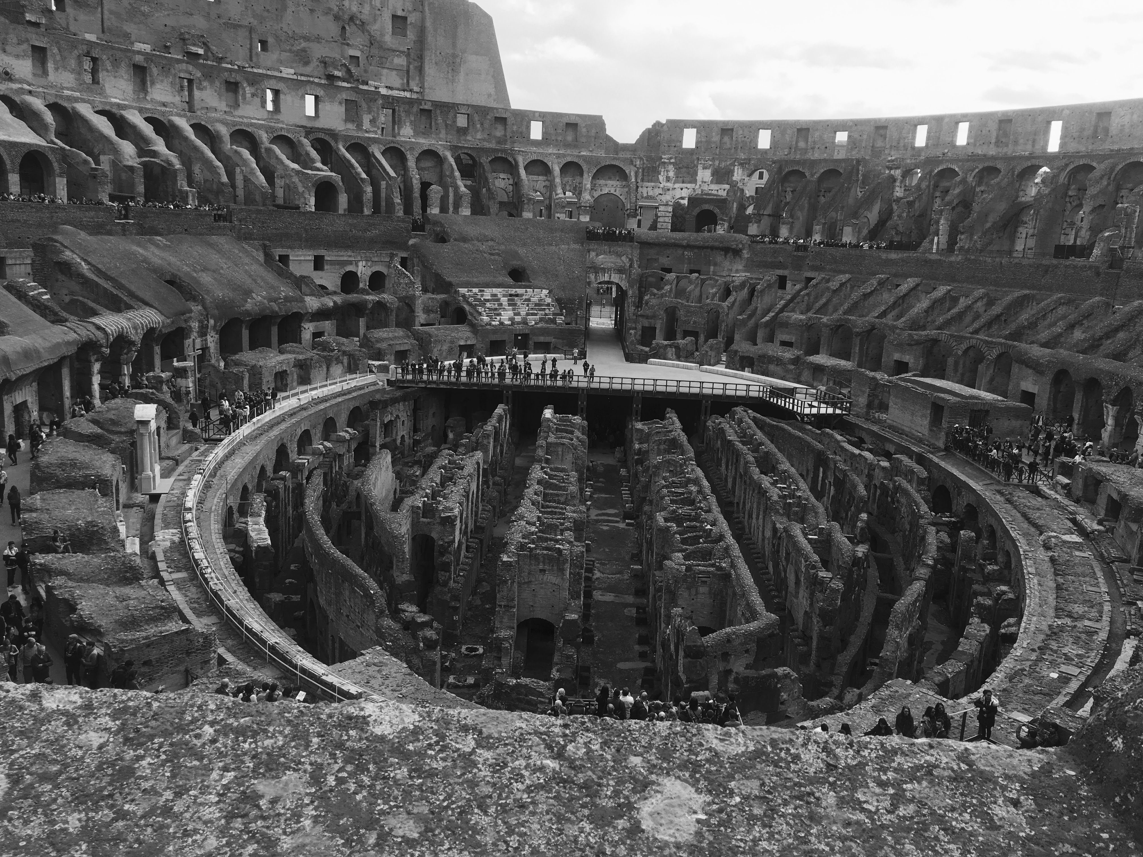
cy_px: 428
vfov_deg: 48.2
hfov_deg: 61.7
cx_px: 572
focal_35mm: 29
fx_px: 958
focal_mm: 4.15
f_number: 2.2
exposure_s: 1/565
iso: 25
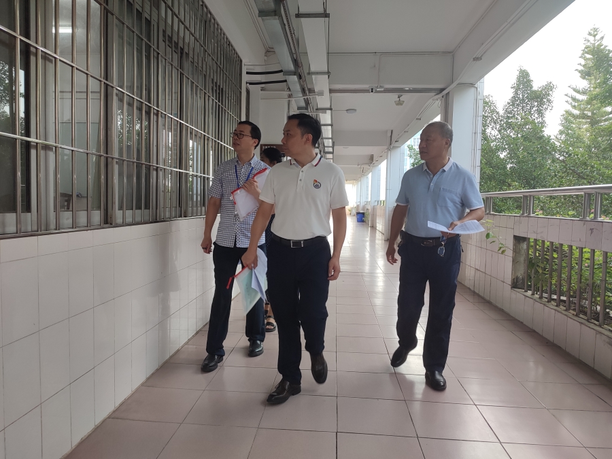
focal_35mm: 25
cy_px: 230
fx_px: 442
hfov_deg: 69.4
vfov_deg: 54.9
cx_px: 306
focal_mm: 5.96
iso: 50
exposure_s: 1/83
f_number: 1.75
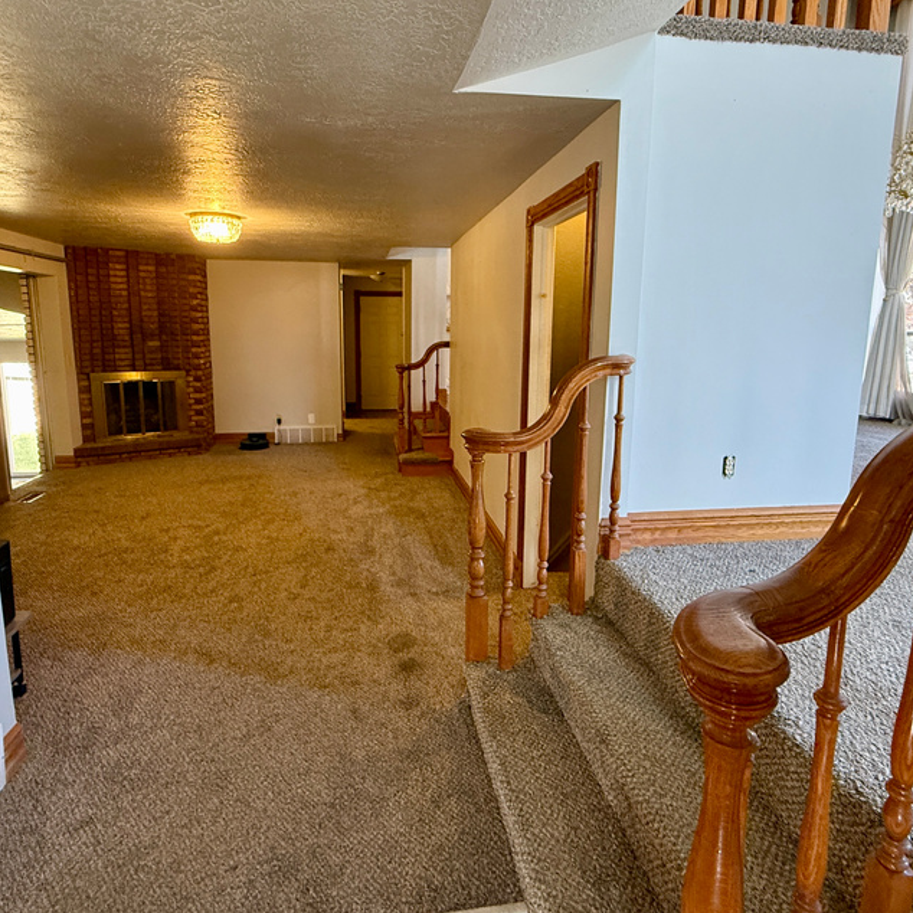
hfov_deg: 74.8
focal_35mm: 20
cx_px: 445
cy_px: 422
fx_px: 597
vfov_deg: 74.7
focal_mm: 2.22
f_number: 2.2
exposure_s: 1/60
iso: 400
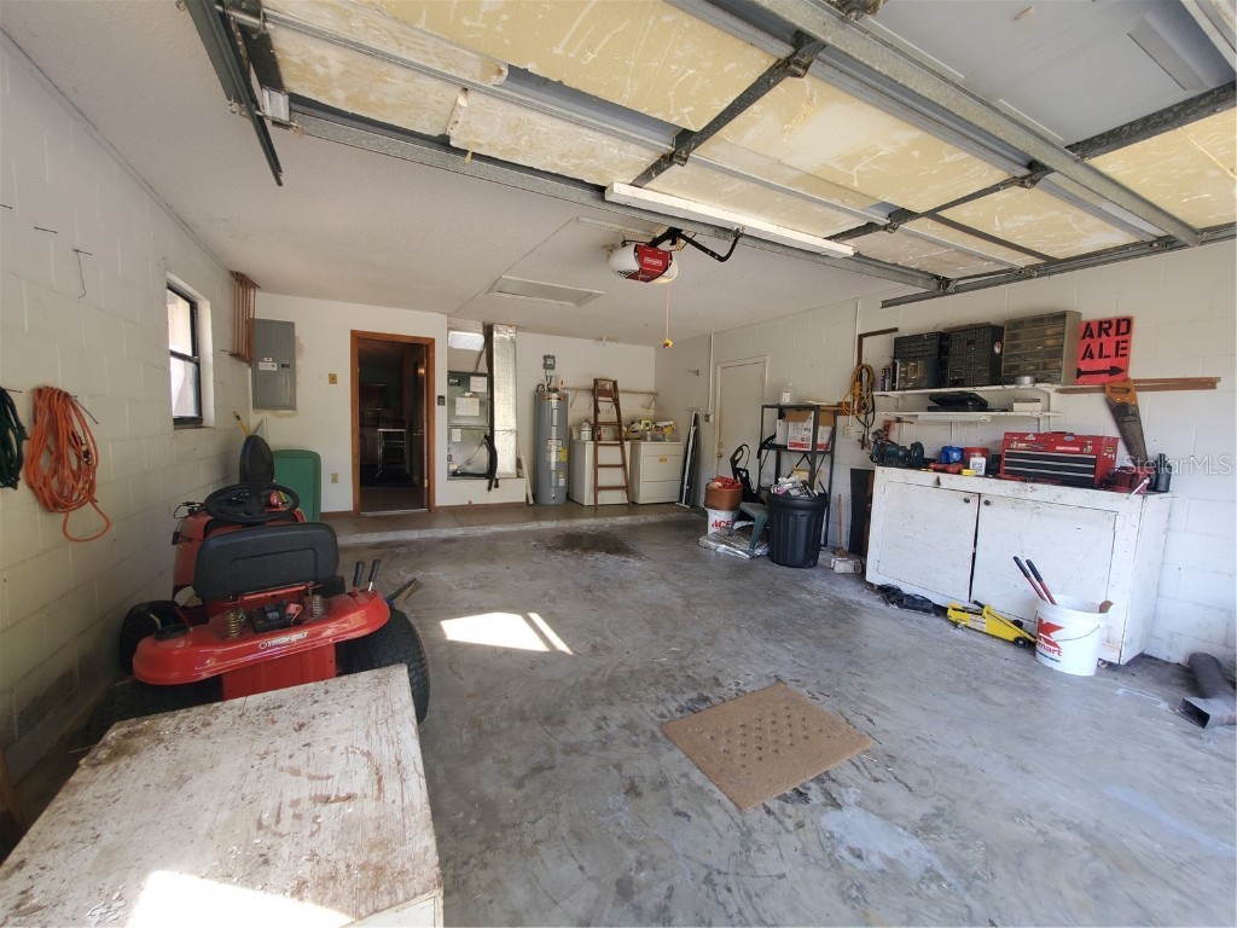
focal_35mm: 13
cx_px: 618
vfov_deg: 89.9
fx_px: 465
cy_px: 464
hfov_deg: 106.2
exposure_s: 1/60
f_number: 2.2
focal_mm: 1.8
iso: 100
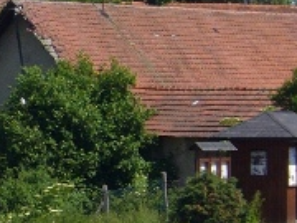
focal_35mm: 246
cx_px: 0
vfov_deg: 6.0
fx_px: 2111
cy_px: -10
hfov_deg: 8.0
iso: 100
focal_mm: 12.2
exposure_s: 1/250
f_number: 8.2
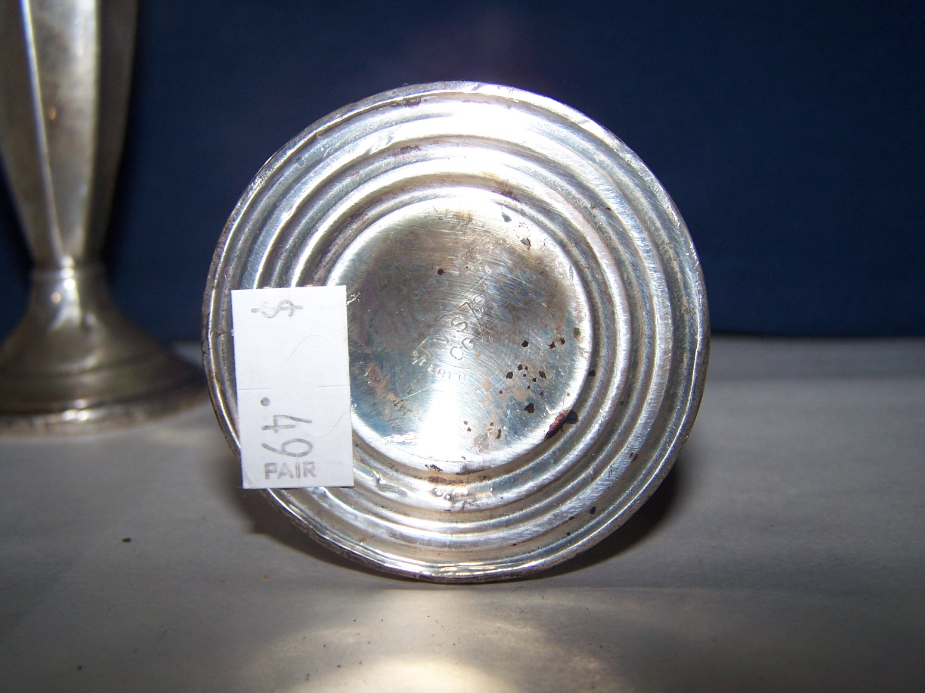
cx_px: 462
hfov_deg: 49.0
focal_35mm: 38
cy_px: 346
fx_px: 1015
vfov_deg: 37.7
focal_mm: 6.3
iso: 80
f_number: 2.8
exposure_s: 1/60
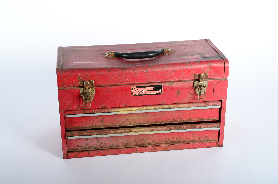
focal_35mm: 63
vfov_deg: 21.5
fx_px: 485
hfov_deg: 32.0
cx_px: 139
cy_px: 92
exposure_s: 1/200
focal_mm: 42
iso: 200
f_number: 22
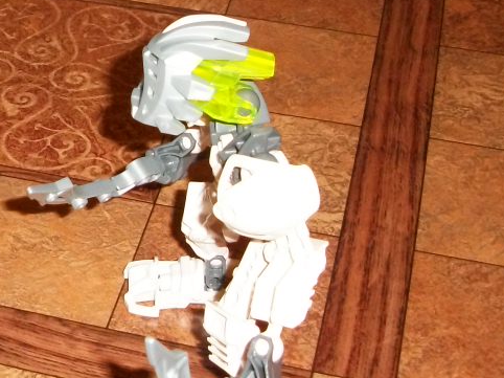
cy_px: 43
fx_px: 1353
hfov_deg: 19.7
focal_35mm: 93
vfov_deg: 15.7
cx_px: -117
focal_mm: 6.3
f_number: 3.1
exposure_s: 1/125
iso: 250
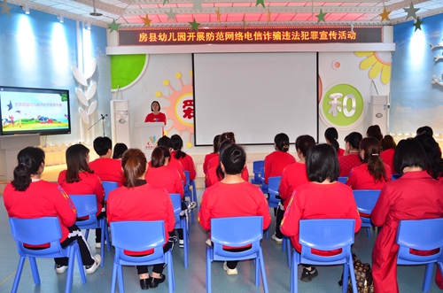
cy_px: 146
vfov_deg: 41.5
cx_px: 222
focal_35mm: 32
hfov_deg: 59.6
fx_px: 387
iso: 1000
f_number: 3.8
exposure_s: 1/60
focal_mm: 21
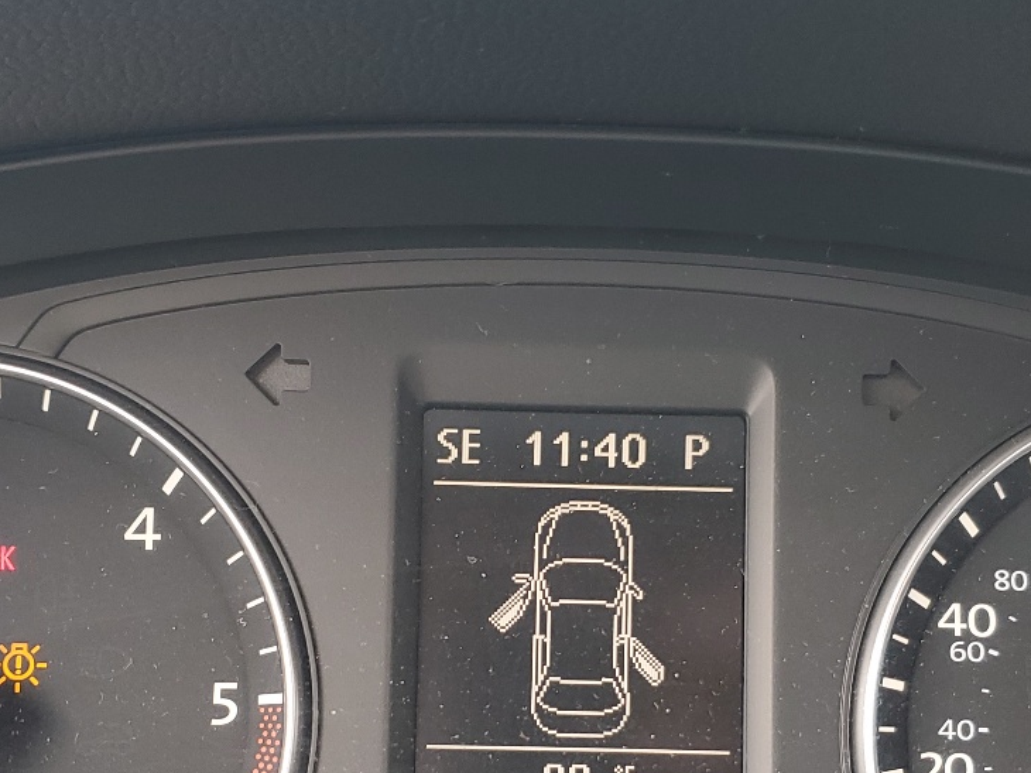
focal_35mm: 57
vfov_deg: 25.3
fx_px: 1697
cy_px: 582
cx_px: 582
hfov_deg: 33.7
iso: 54
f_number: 1.5
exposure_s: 1/60.2
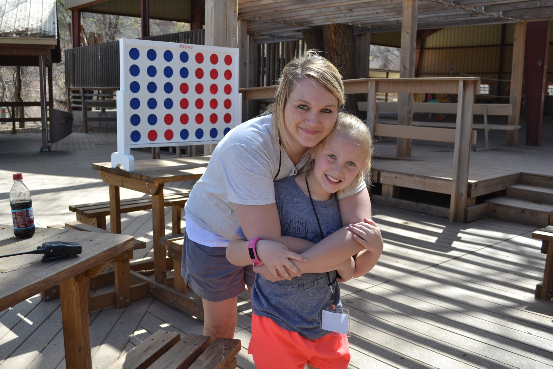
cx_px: 276
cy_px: 184
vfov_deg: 36.9
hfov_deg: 53.1
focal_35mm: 36
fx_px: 553
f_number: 5.6
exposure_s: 1/200
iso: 100
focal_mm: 24
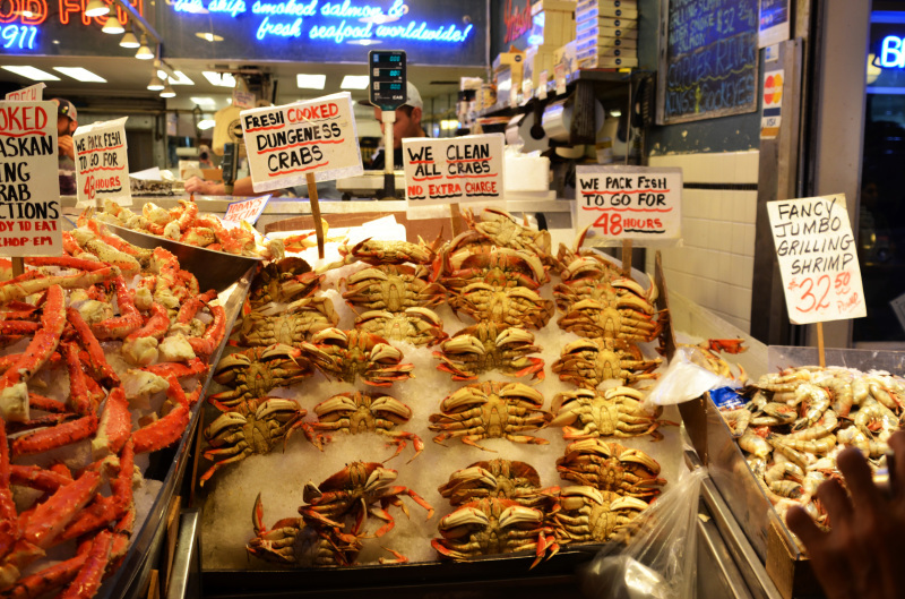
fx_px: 978
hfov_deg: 49.7
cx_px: 452
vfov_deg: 34.0
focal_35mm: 39
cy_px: 300
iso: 400
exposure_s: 1/80
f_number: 4.5
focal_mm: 26
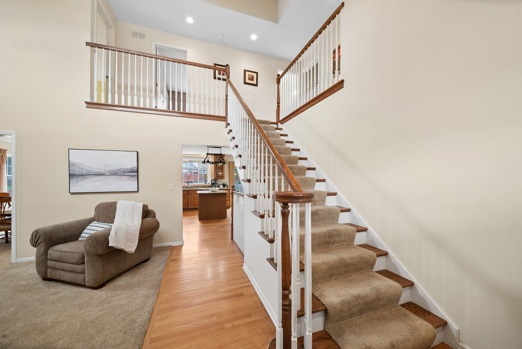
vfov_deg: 77.4
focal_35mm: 15
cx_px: 261
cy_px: 174
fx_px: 218
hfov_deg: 100.4
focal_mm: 15
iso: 400
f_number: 8
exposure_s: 1/8
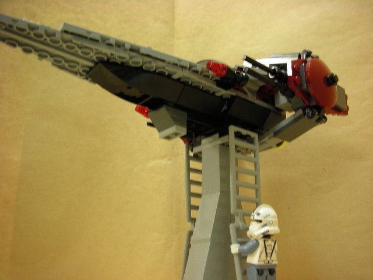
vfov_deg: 40.7
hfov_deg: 52.6
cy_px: 140
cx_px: 186
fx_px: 377
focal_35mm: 35
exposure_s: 1/3.9
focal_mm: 5.8
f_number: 3
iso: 113
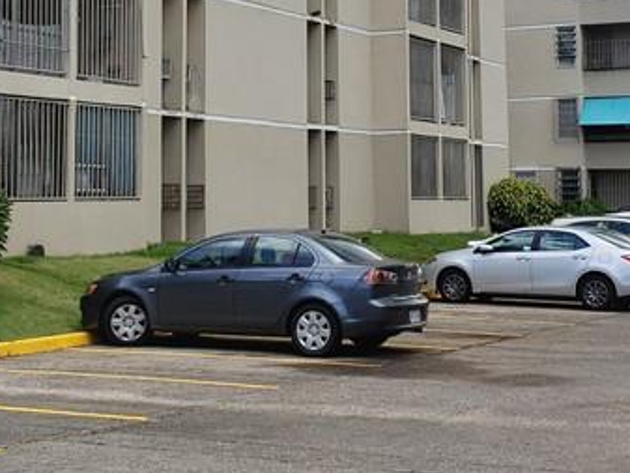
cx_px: 307
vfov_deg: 18.4
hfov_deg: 24.7
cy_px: 54
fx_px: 1438
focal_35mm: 79
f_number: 2.4
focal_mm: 4.3
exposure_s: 1/756
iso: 50
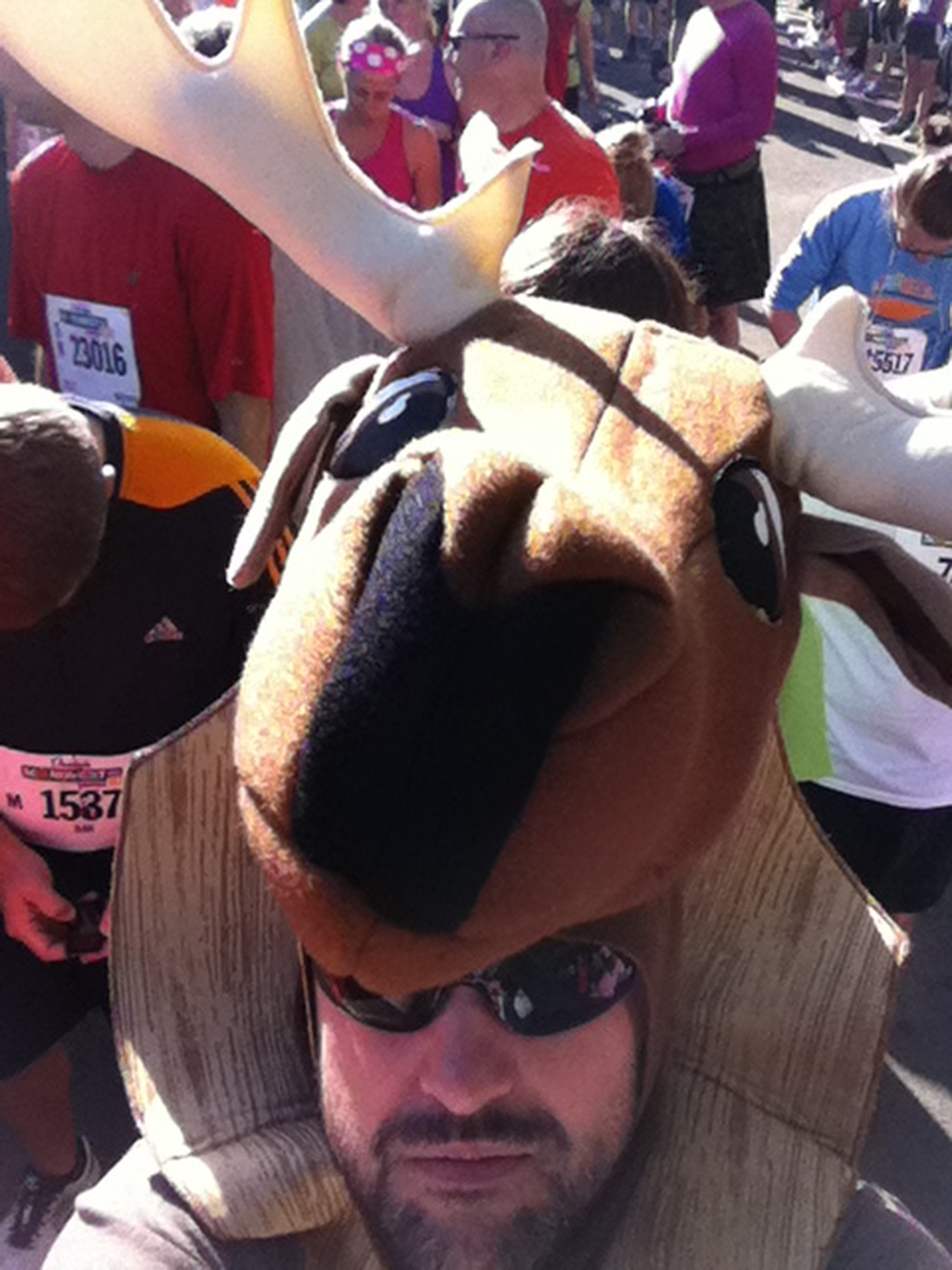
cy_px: 635
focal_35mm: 35
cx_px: 476
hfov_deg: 40.7
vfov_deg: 52.6
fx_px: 1283
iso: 125
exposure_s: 1/1294
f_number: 2.4
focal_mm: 3.85
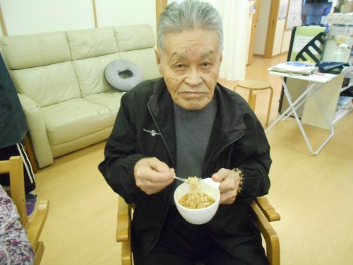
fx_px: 265
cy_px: 132
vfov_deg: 53.1
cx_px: 176
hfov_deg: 67.3
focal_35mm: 26
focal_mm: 4.6
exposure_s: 1/20
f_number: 3.2
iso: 800
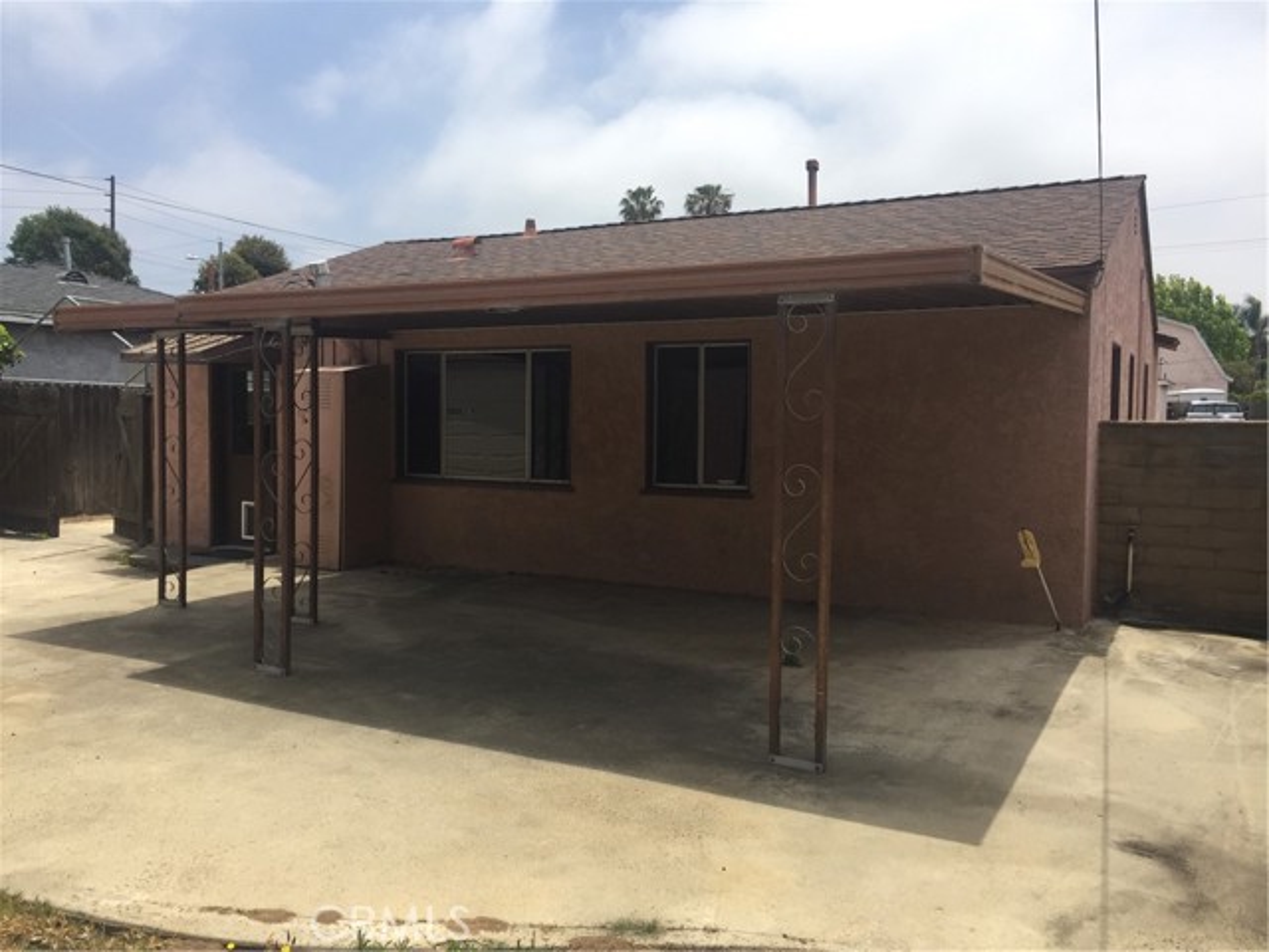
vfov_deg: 48.2
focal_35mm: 29
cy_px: 476
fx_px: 1063
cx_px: 634
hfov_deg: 61.7
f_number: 2.2
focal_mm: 4.15
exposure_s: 1/2475
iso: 32
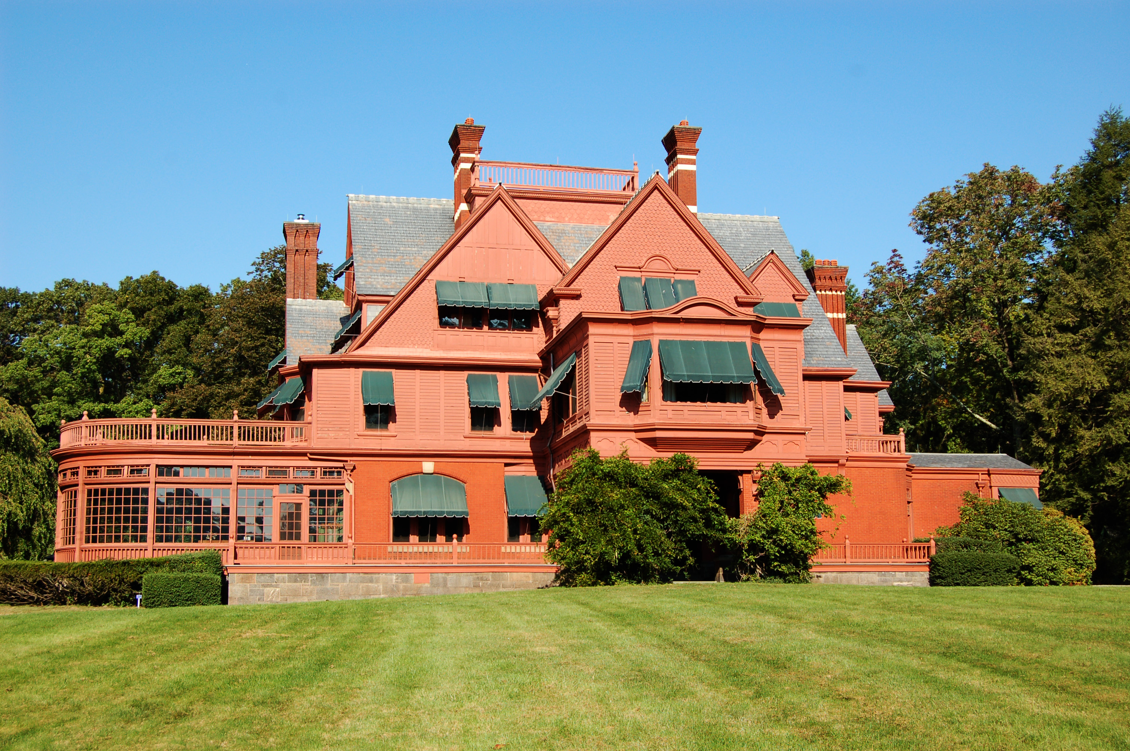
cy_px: 376
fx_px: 1411
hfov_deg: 43.6
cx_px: 565
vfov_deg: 29.8
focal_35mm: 45
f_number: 8
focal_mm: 30
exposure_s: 1/250
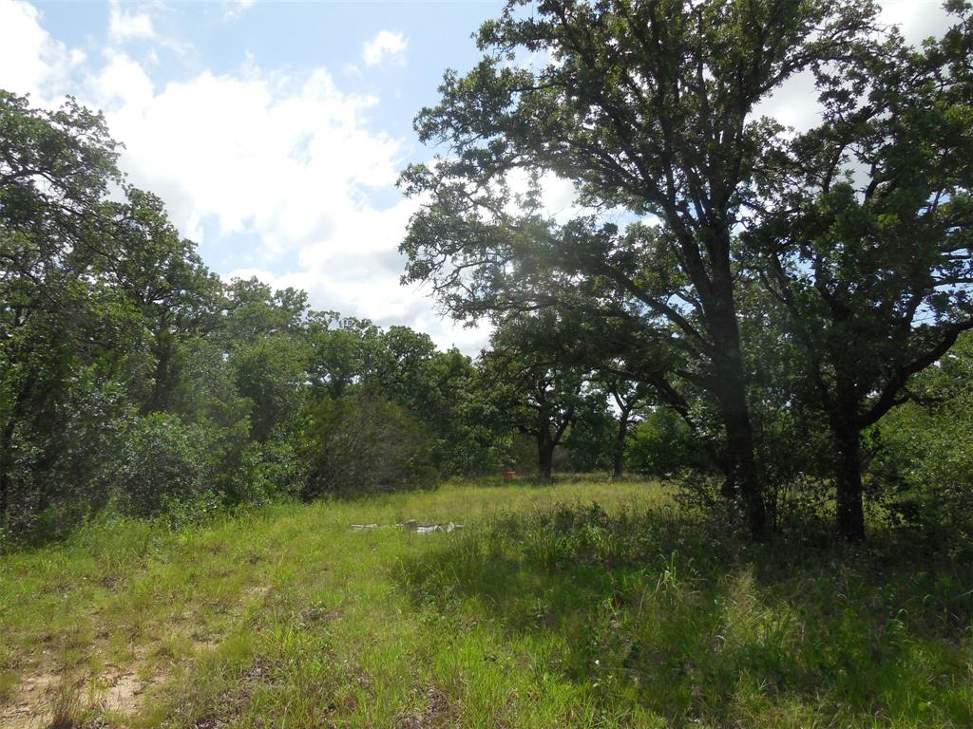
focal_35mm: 25
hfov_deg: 69.4
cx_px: 486
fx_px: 703
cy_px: 364
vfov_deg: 54.9
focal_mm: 4.5
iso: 125
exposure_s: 1/1600
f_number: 3.1
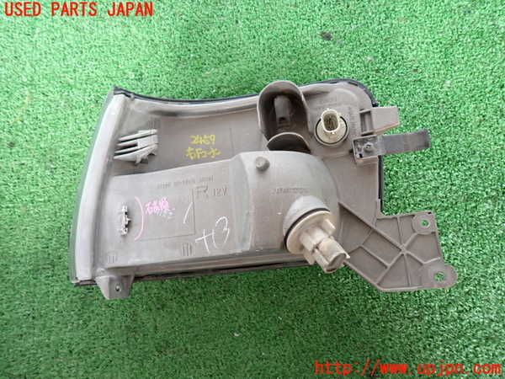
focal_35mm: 25
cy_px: 190
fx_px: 365
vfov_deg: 54.9
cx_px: 252
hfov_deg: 69.4
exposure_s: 1/30
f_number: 2
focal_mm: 4.5
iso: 400
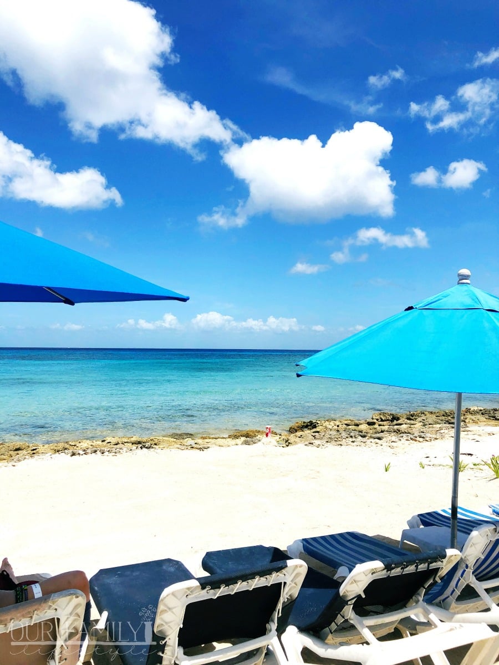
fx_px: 538
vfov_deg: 63.4
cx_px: 250
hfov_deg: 49.7
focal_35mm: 28
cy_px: 332
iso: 20
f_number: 1.8
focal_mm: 3.99
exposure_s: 1/4808
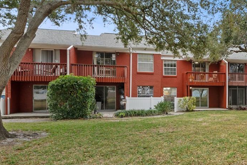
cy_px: 99
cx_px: 194
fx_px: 220
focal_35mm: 32
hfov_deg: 55.1
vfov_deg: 40.9
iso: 250
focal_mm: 14
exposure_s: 1/60
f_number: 6.3
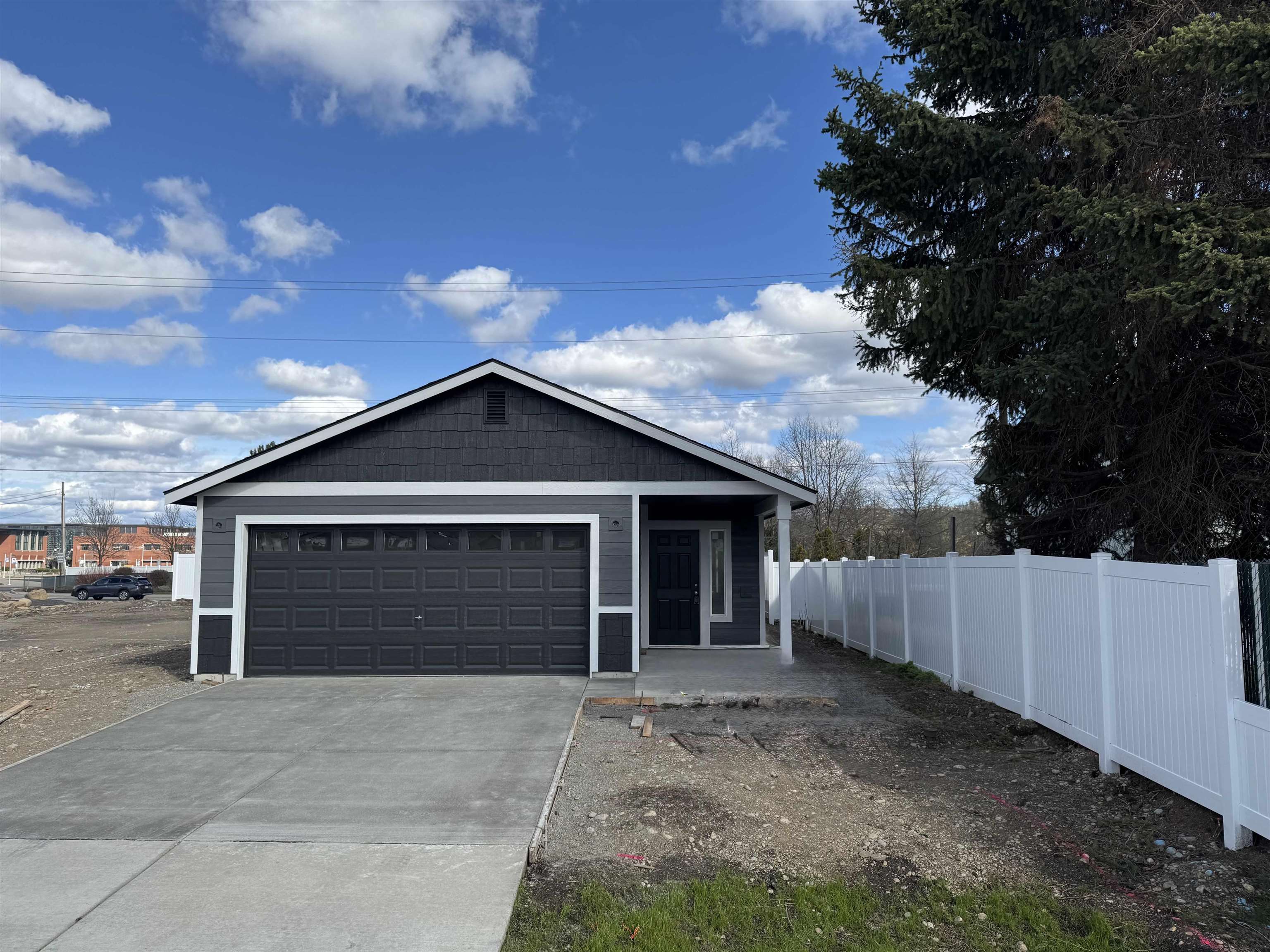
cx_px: 635
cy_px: 476
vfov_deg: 56.8
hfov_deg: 71.6
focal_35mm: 24
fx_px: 881
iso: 80
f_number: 1.78
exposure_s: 1/4608
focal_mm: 6.76
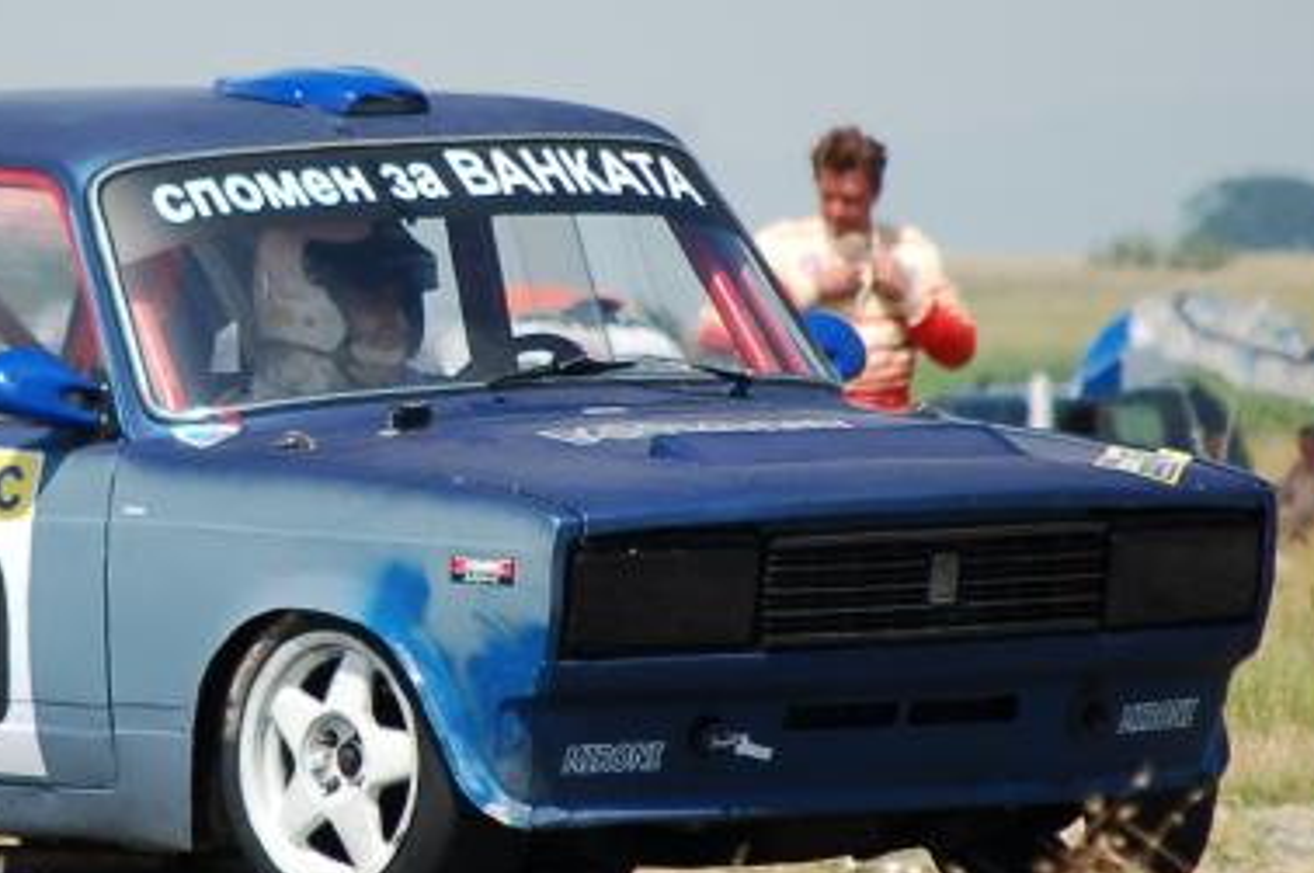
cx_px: 254
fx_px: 29636
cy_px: 343
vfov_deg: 1.7
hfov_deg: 2.5
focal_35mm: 813
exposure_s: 1/1000
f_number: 5.6
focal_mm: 200
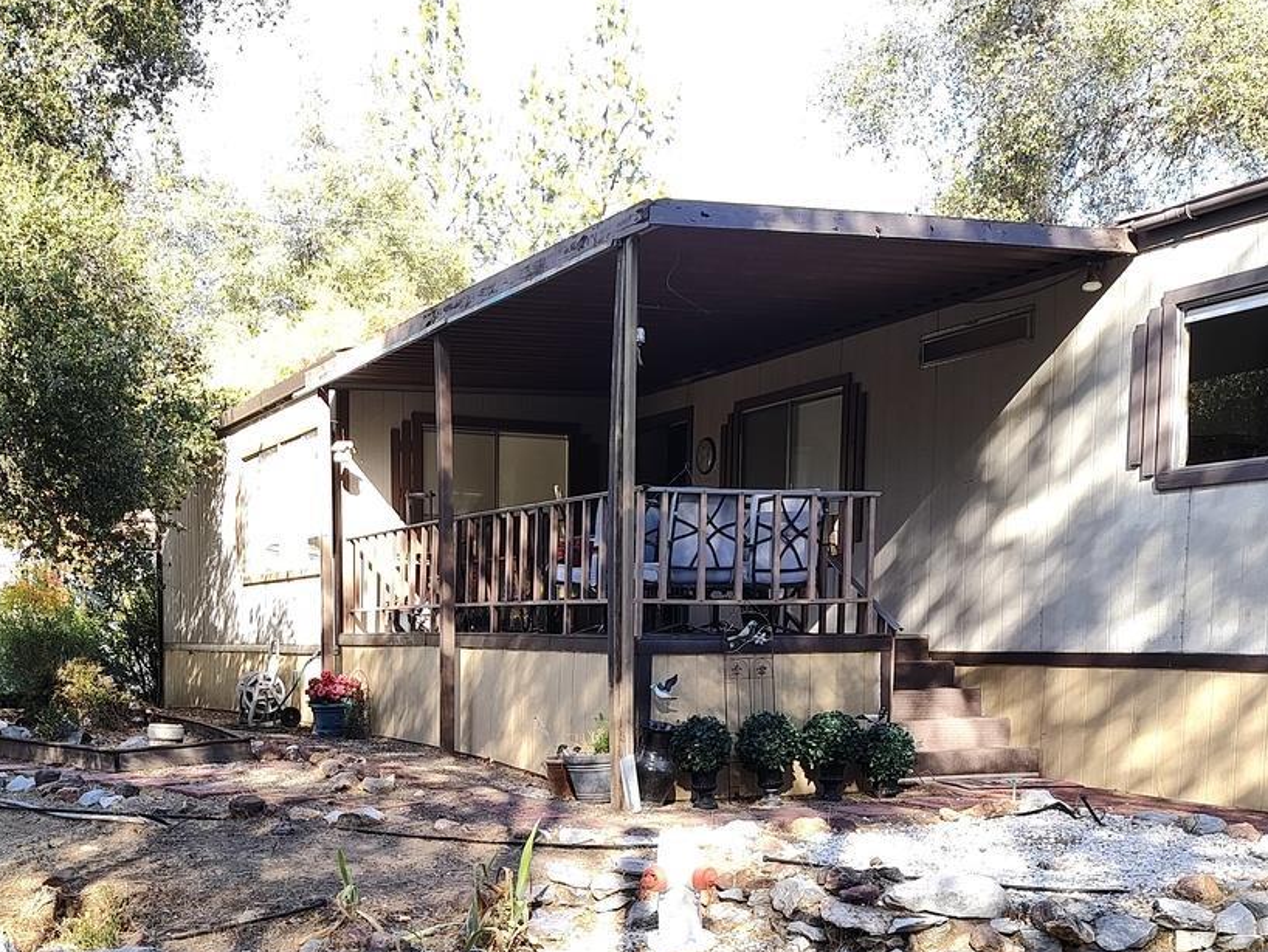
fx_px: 1612
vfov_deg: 31.9
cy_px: 788
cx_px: 508
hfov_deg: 42.7
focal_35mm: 44
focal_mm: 4.71
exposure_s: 1/200
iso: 154
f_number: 1.7
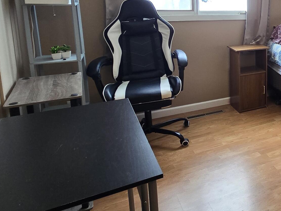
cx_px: 363
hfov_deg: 35.9
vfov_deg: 39.1
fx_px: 284
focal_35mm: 35
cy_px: 42
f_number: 2.2
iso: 100
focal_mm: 2.2
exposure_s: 1/60
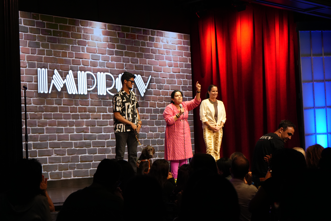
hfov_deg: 28.8
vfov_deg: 19.5
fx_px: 644
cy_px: 110
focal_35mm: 70
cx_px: 166
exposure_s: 1/160
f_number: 5.6
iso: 3200
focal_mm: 70
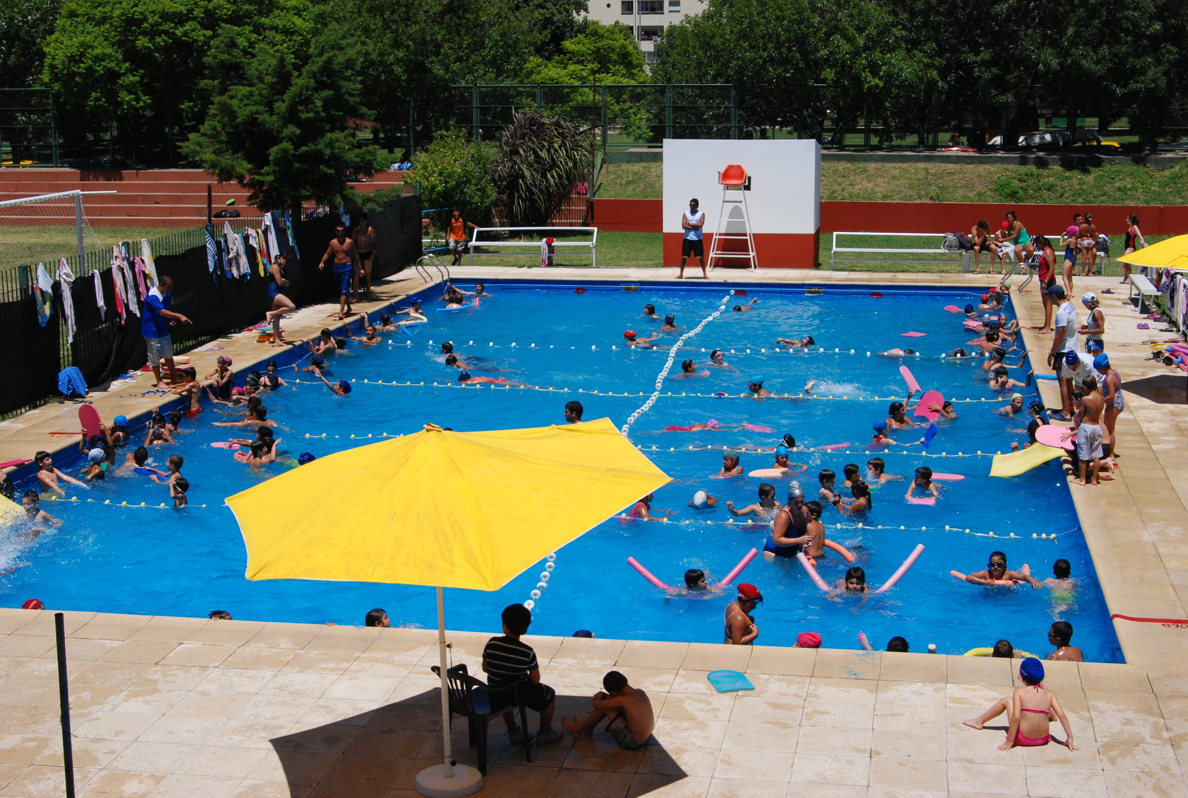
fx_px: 1736
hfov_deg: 37.8
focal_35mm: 52
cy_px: 399
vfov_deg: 25.9
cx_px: 594
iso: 400
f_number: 13
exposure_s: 1/640
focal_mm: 35
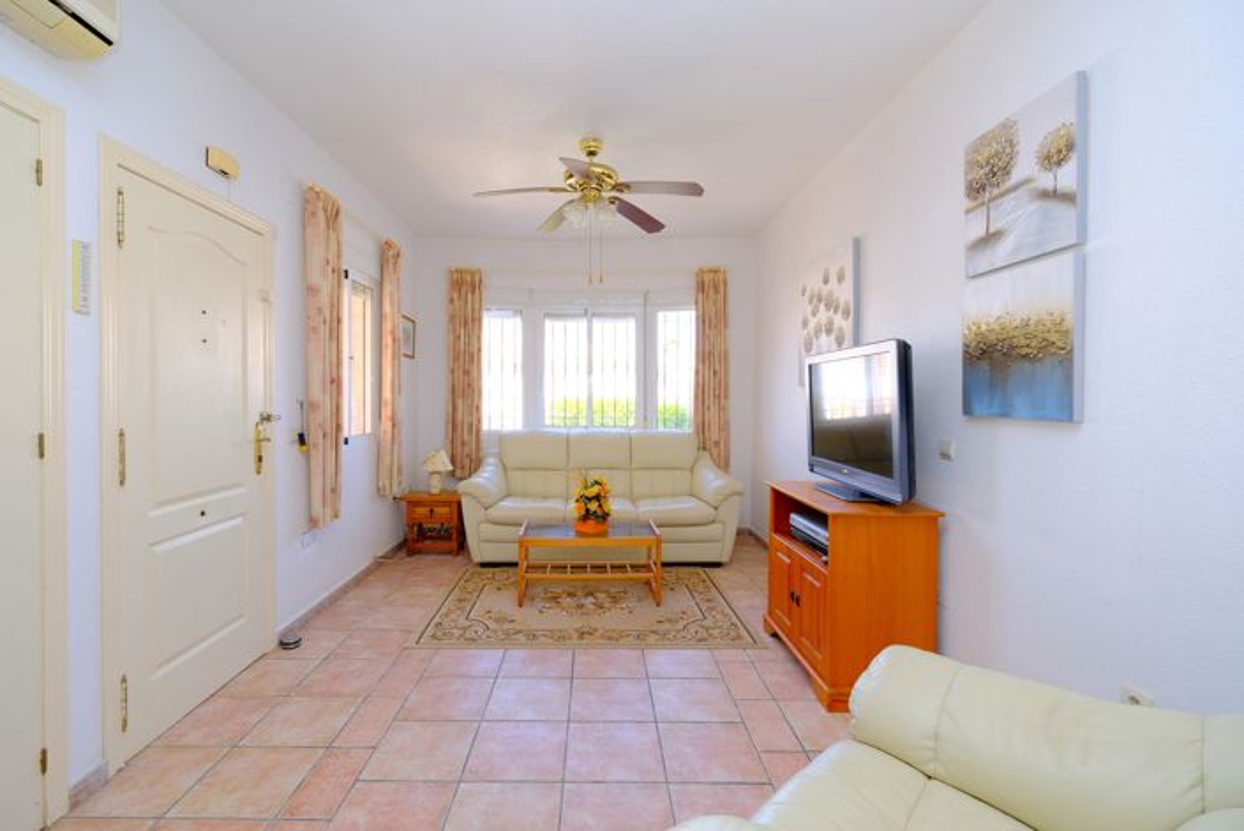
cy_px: 416
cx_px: 622
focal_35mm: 15
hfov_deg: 100.4
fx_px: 519
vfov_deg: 77.4
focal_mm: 10
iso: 500
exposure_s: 1/125
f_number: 4
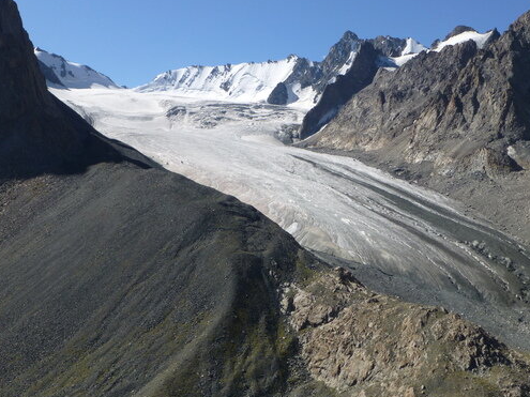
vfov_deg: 27.4
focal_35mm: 53
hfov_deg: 36.2
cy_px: 147
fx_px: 811
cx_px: 284
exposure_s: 1/1000
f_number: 3.9
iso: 100
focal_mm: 7.4
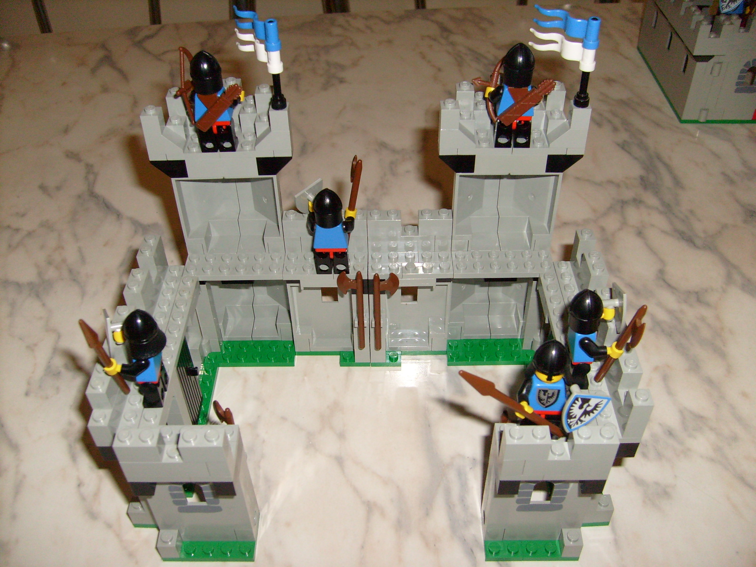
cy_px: 284
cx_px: 378
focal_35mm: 35
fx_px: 764
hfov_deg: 52.6
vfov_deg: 40.7
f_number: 2.8
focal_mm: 5.8
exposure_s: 1/45
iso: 100
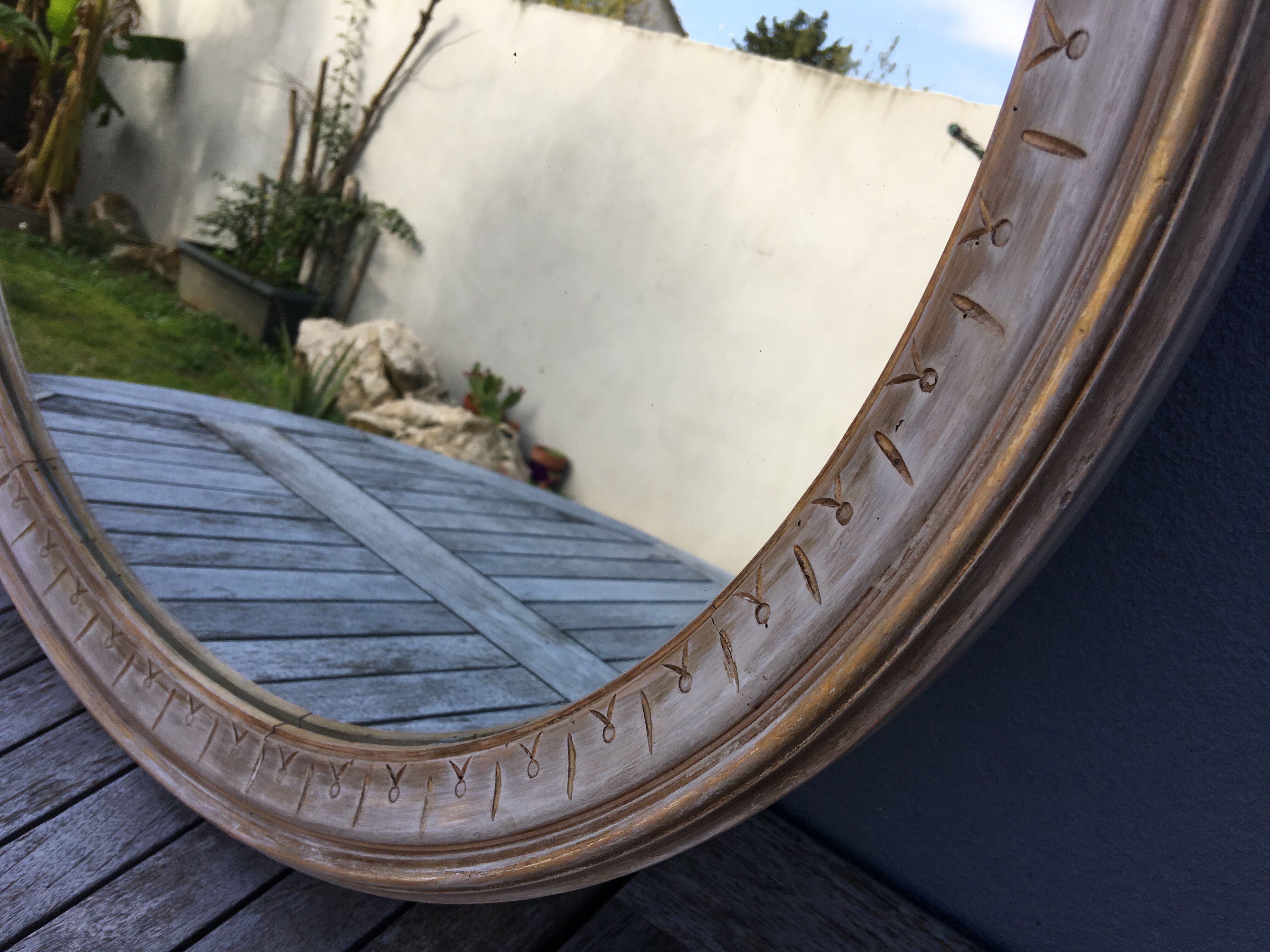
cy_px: 476
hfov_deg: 61.7
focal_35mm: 29
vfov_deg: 48.2
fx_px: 1064
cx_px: 635
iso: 25
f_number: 2.2
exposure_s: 1/615
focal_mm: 4.15
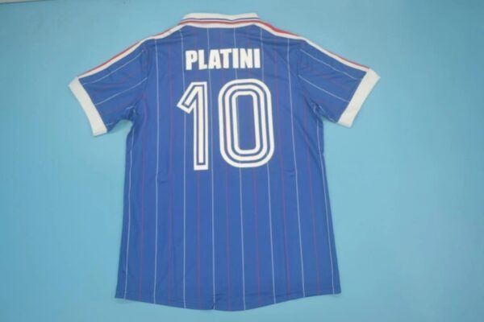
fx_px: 444
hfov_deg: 57.2
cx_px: 242
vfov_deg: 40.0
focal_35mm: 33
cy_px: 161
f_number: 3.8
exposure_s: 1/100
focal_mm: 22
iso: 200
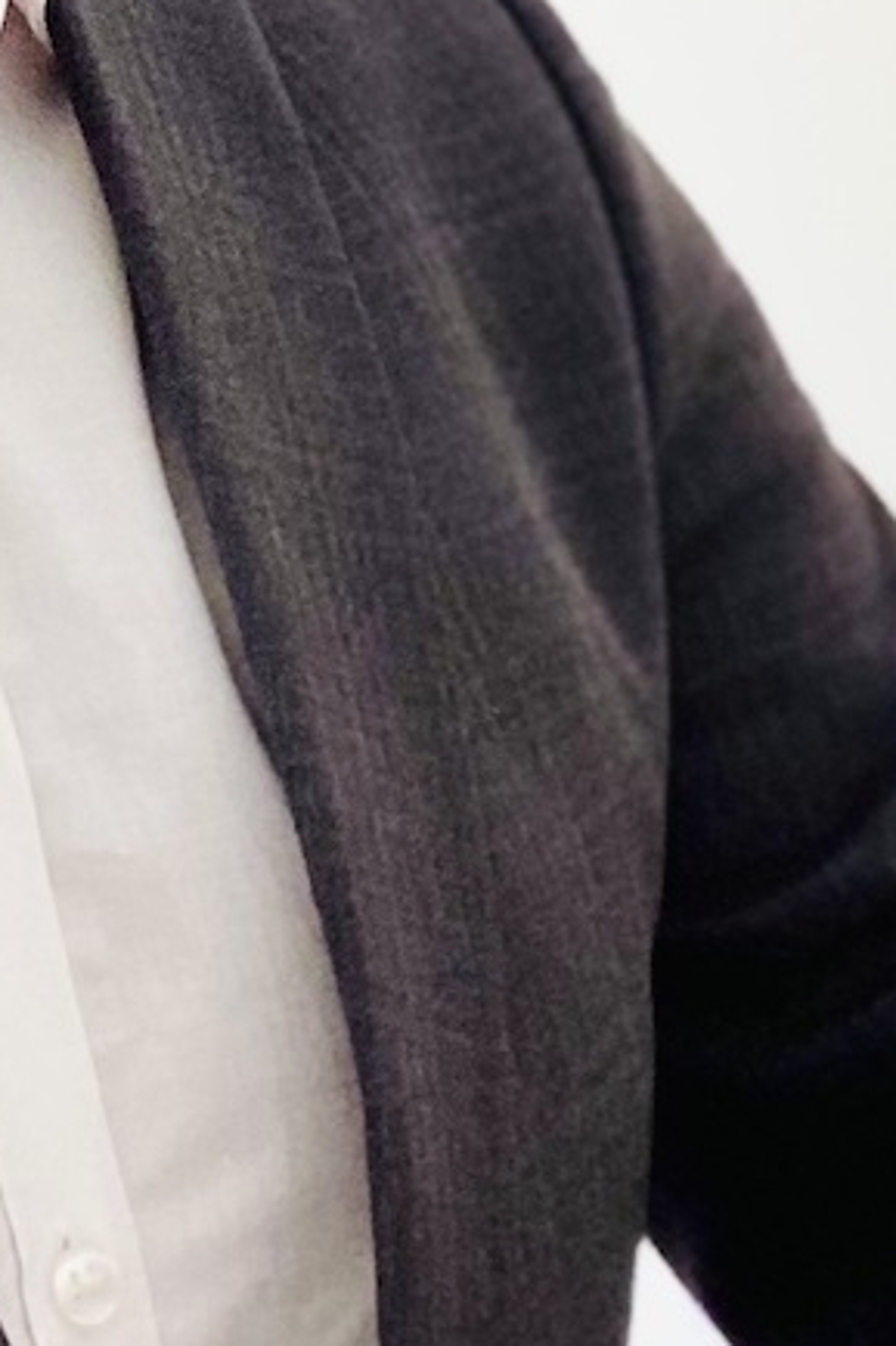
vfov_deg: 16.2
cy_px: -685
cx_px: -214
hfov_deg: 11.6
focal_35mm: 115
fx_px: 4296
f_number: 2.2
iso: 125
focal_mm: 2.71
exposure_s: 1/60
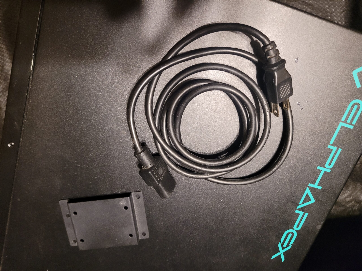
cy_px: 136
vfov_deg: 53.1
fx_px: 272
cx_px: 181
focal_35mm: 26
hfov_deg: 67.3
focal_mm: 5.4
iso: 640
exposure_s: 1/30
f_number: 1.8
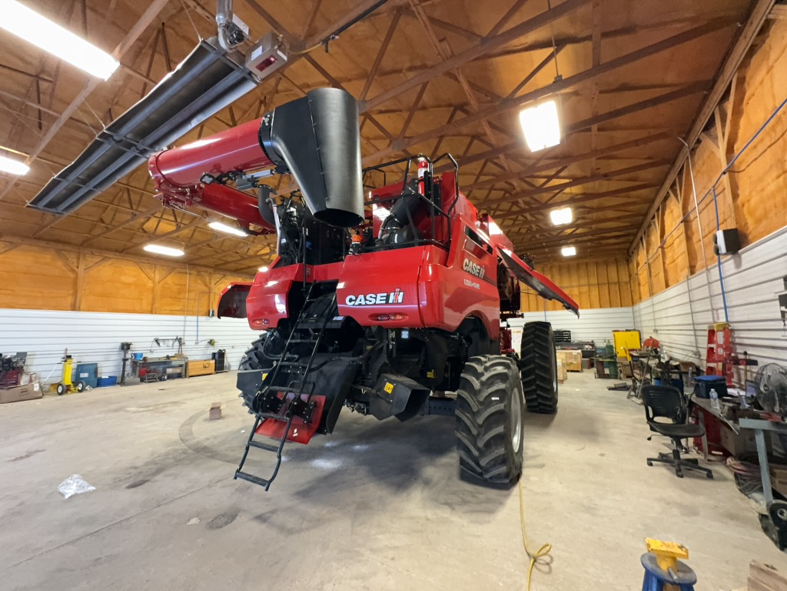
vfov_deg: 85.7
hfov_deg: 102.1
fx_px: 318
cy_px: 296
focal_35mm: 14
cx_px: 394
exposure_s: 1/61
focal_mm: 2.22
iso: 500
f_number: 2.2
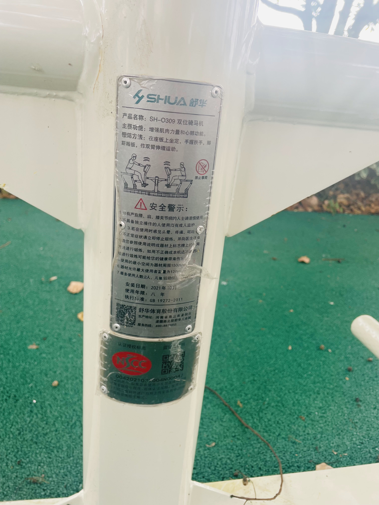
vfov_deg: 67.3
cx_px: 190
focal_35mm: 26
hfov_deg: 53.1
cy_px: 252
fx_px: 380
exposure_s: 1/163
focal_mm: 4.2
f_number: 1.6
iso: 32
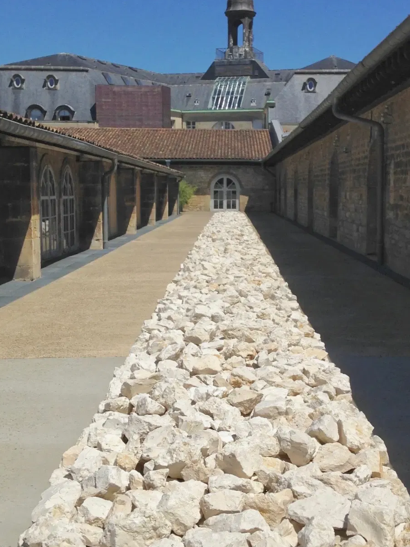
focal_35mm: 56
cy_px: 281
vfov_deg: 34.4
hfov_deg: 26.1
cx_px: 243
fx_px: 885
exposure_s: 1/4525
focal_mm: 4.12
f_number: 2.4
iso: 50
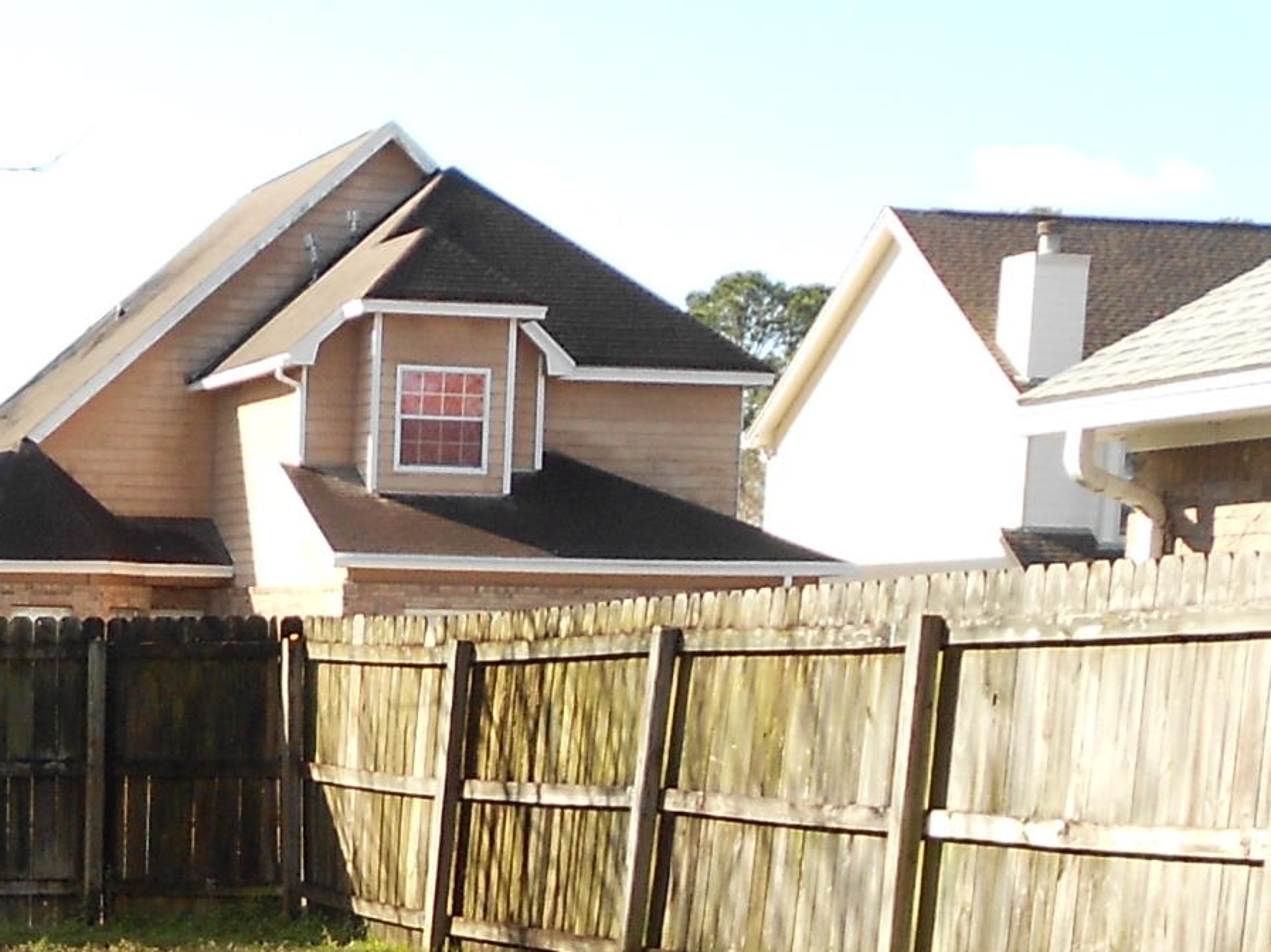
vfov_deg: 15.7
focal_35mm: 87
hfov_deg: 21.8
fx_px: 3193
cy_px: 1414
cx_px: 55
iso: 80
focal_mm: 4.6
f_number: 3.2
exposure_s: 1/320
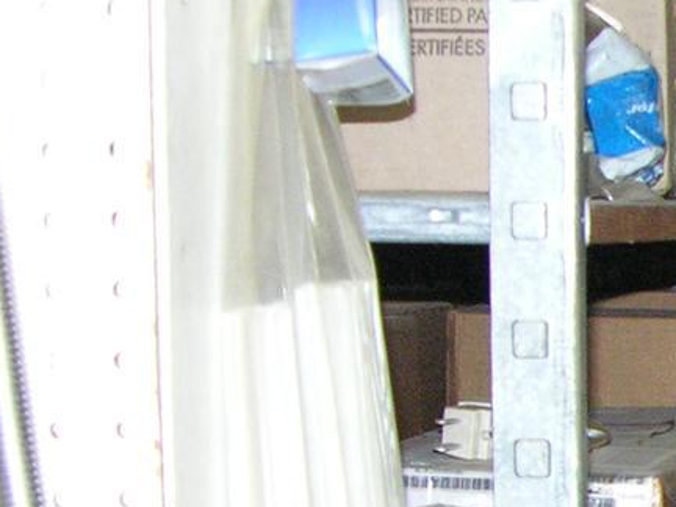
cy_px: 513
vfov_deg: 8.9
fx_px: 3242
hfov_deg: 11.1
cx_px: 1239
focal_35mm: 166
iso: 200
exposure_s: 1/60.1
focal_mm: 8.9
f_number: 2.8
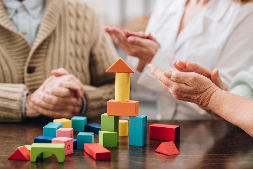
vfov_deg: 13.4
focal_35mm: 102
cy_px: 84
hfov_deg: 20.0
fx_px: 717
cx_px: 126
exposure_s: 1/200
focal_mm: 102
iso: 100
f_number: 3.2
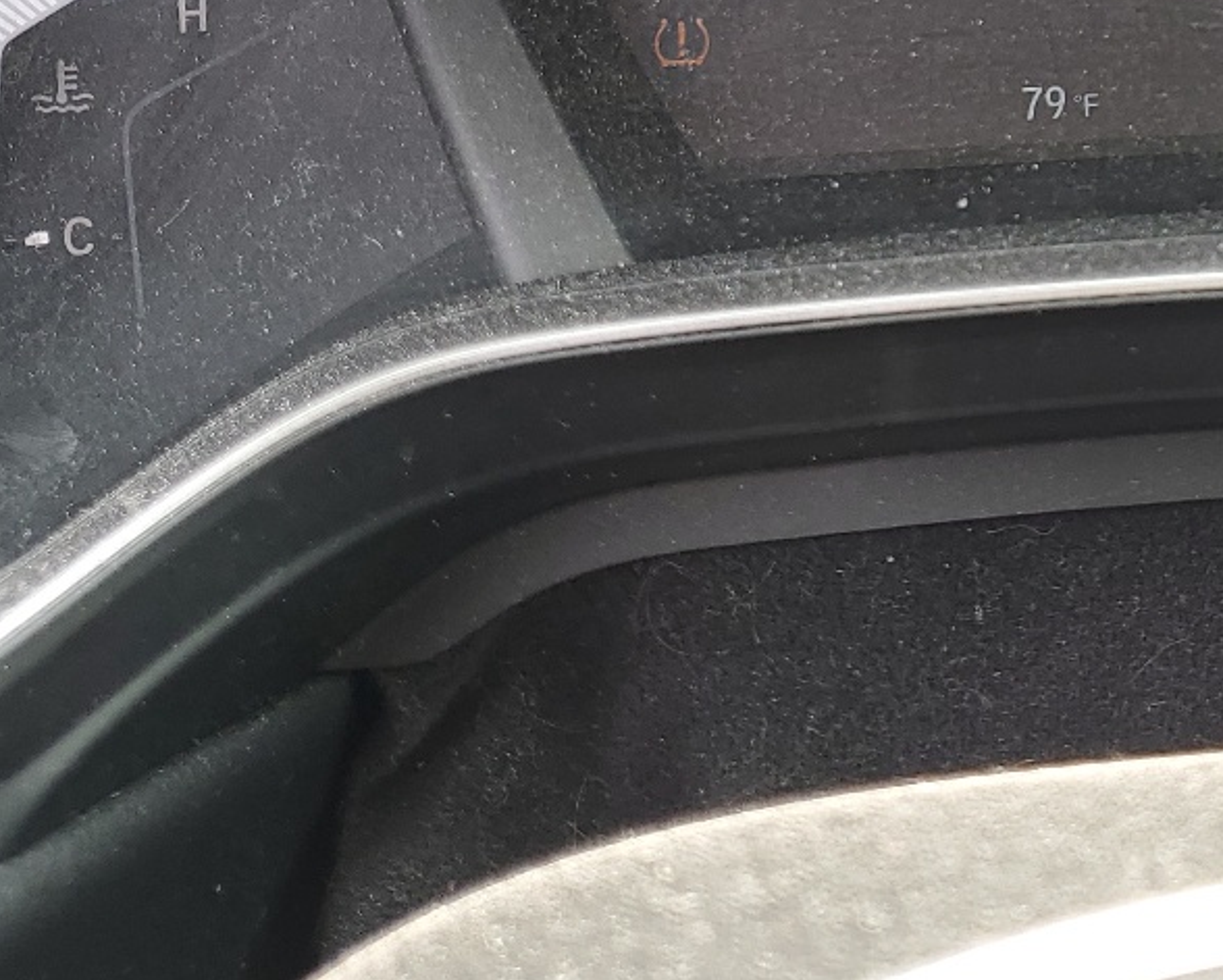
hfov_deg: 26.1
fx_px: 2499
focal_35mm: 69
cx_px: 1211
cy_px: -98
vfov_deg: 21.1
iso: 50
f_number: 1.5
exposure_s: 1/133
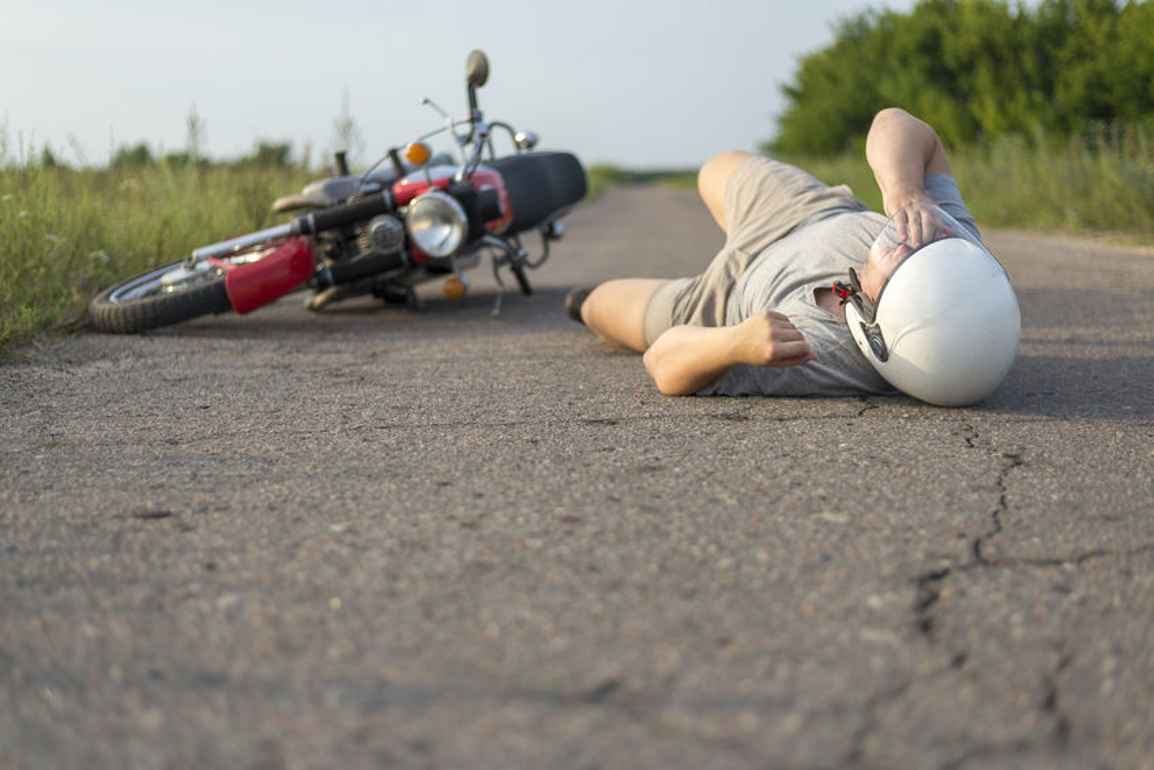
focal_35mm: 50
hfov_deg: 39.6
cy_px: 385
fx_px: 1603
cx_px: 577
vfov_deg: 27.0
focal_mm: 50
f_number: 2
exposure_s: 1/2000
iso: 100
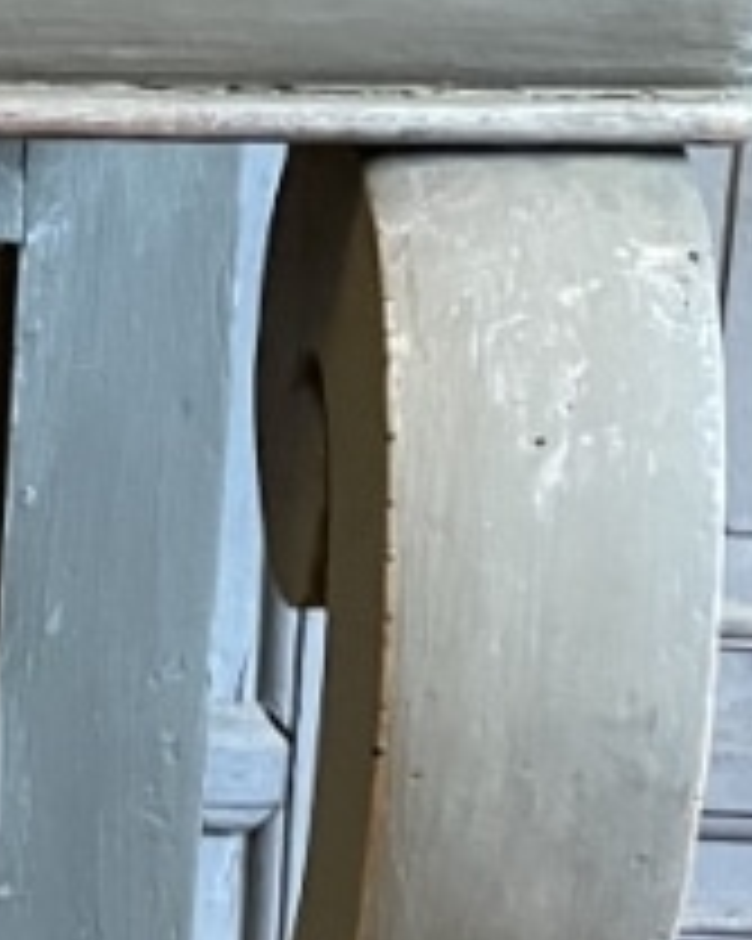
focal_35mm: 147
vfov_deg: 13.0
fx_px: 4093
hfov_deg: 9.9
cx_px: -664
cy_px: 906
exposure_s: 1/33
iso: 640
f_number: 1.6
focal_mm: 4.2
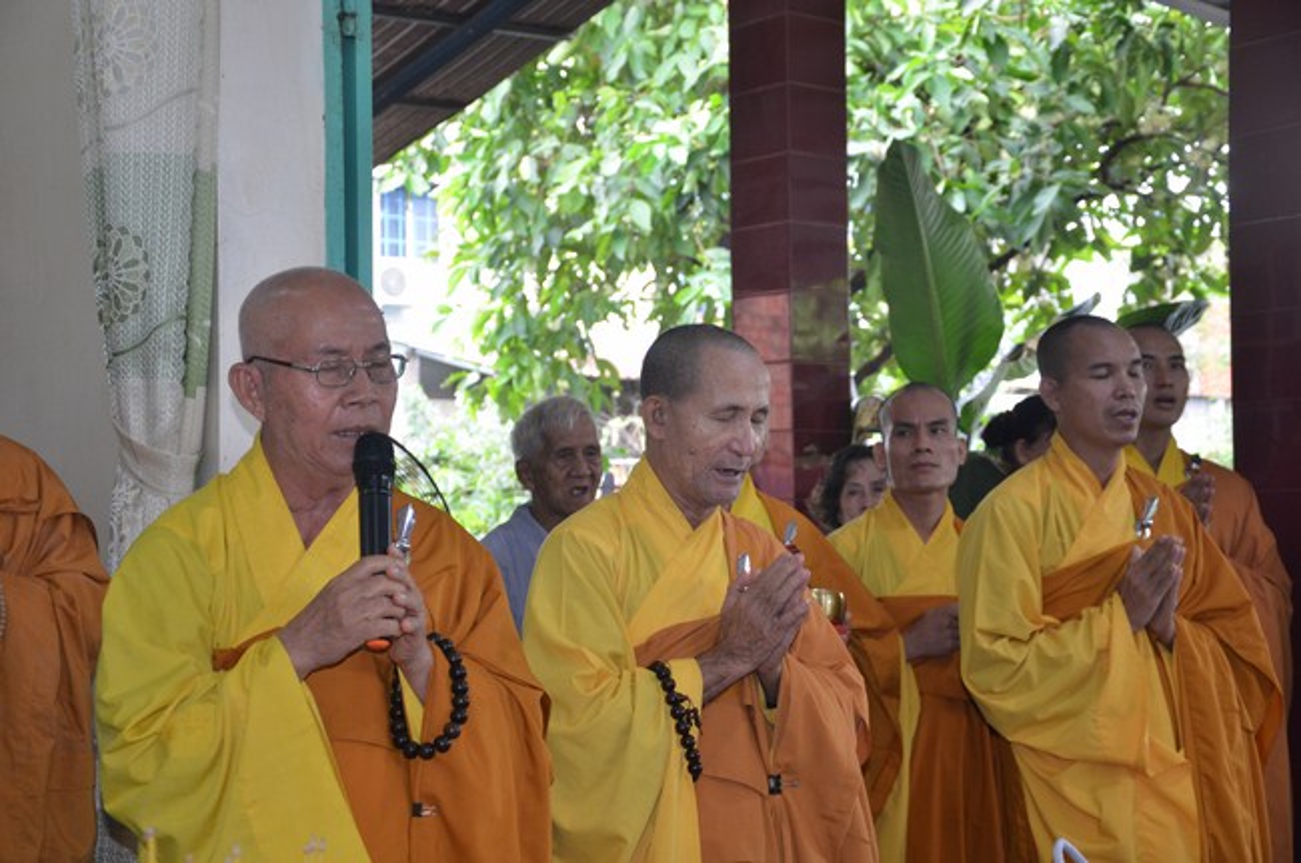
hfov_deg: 35.1
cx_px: 650
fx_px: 2056
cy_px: 432
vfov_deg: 23.7
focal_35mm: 57
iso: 640
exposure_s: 1/60
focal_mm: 38
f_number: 4.5
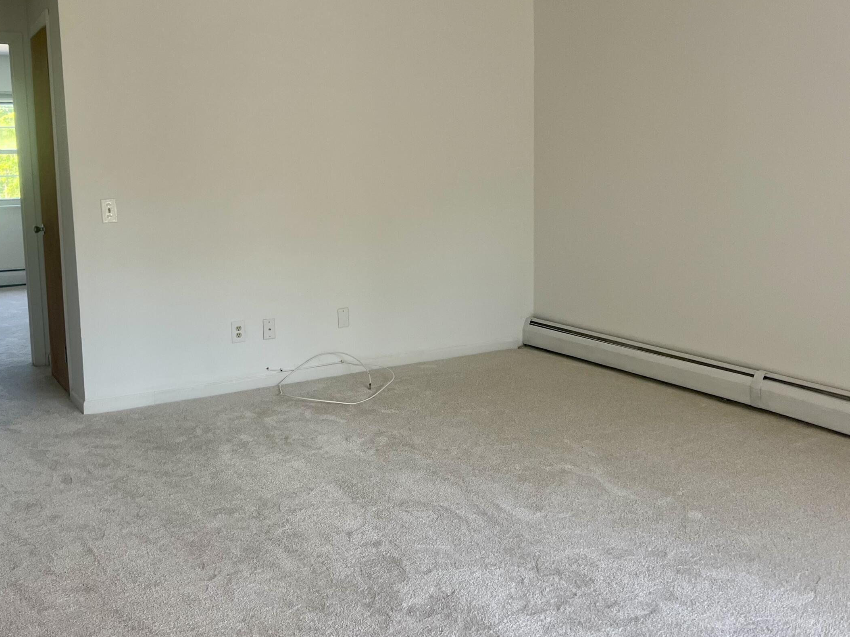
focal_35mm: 37
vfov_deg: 38.6
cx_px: 367
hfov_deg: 50.0
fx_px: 909
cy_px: 269
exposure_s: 1/121
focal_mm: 5.7
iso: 100
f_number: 1.5
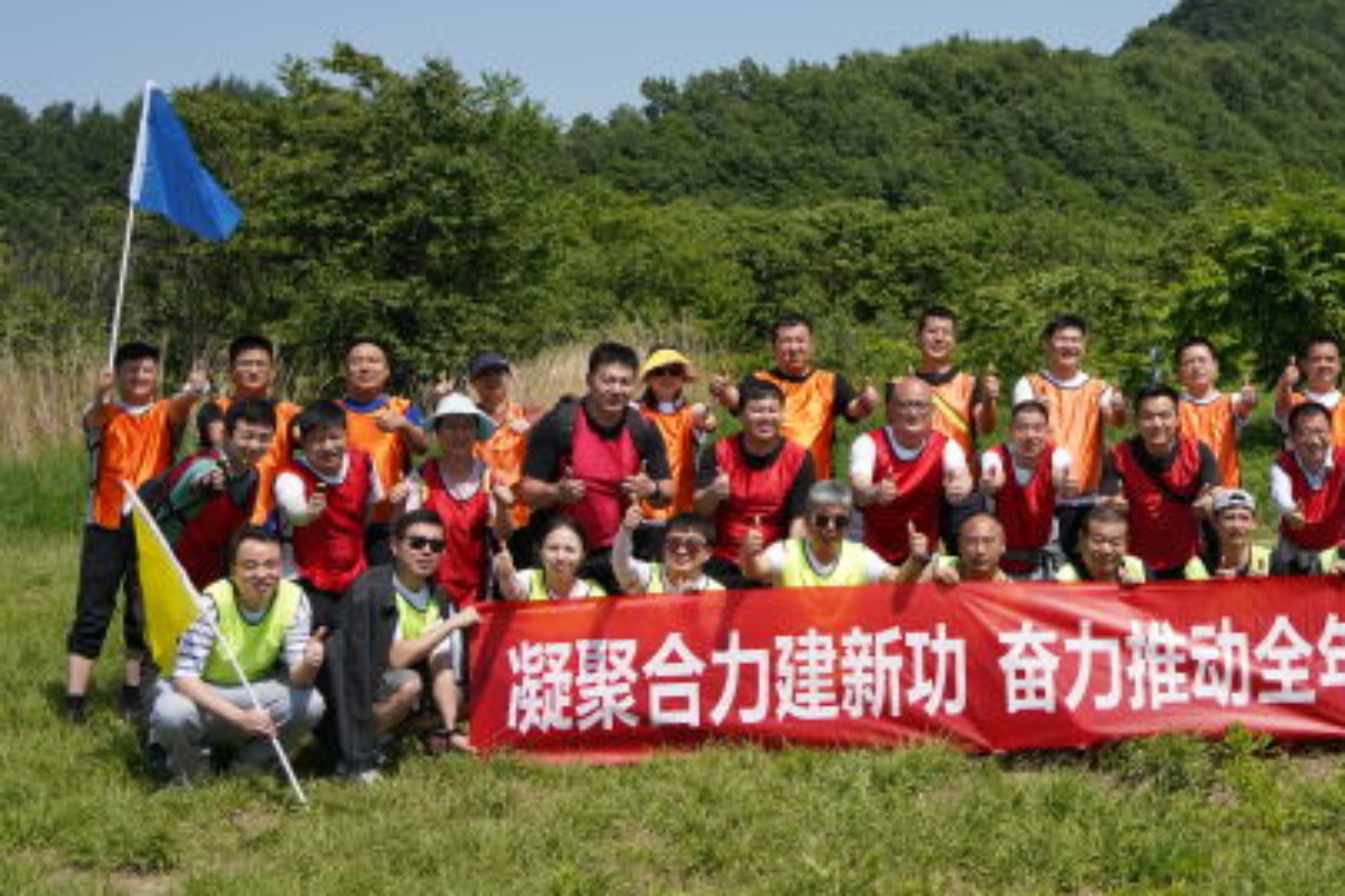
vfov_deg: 25.8
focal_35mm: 52
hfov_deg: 37.1
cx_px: 1035
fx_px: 1942
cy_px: 273
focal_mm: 28
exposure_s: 1/8000
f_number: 5.6
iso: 1250
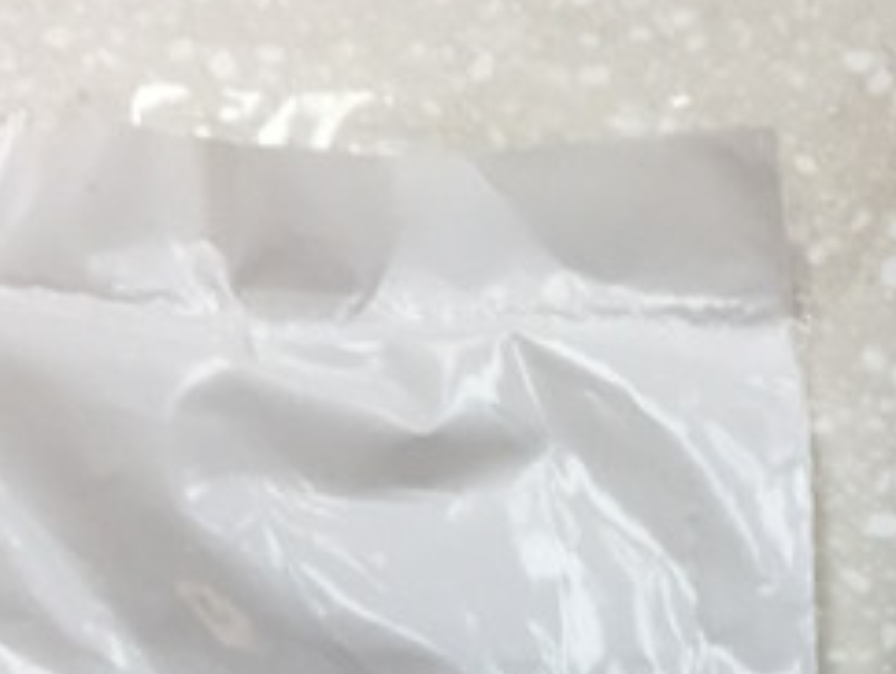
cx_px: 881
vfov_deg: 8.8
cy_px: 1359
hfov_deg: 12.3
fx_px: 4120
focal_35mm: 159
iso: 40
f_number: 2.2
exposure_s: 1/60
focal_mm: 4.15
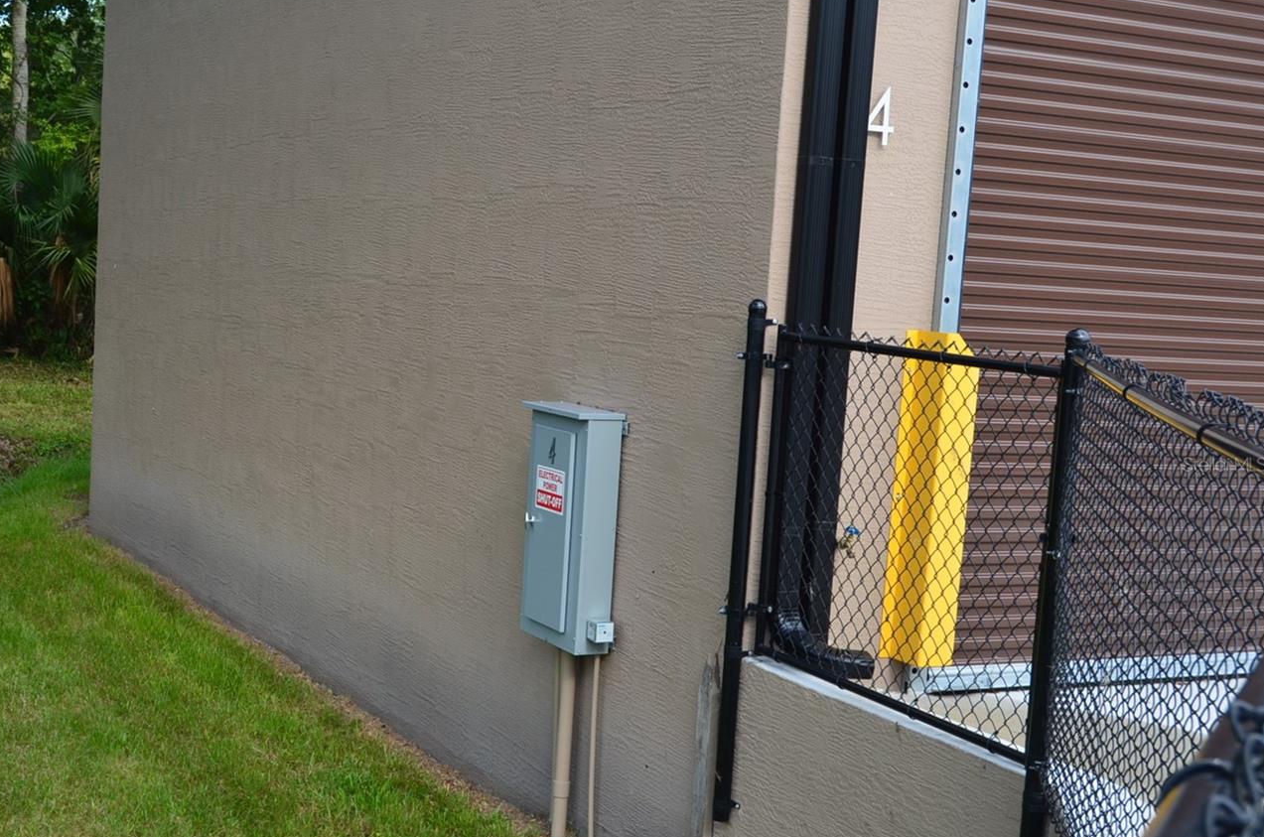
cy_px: 464
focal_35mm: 49
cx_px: 477
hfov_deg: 40.2
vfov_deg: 27.4
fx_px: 1717
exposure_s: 1/200
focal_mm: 26
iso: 400
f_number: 10
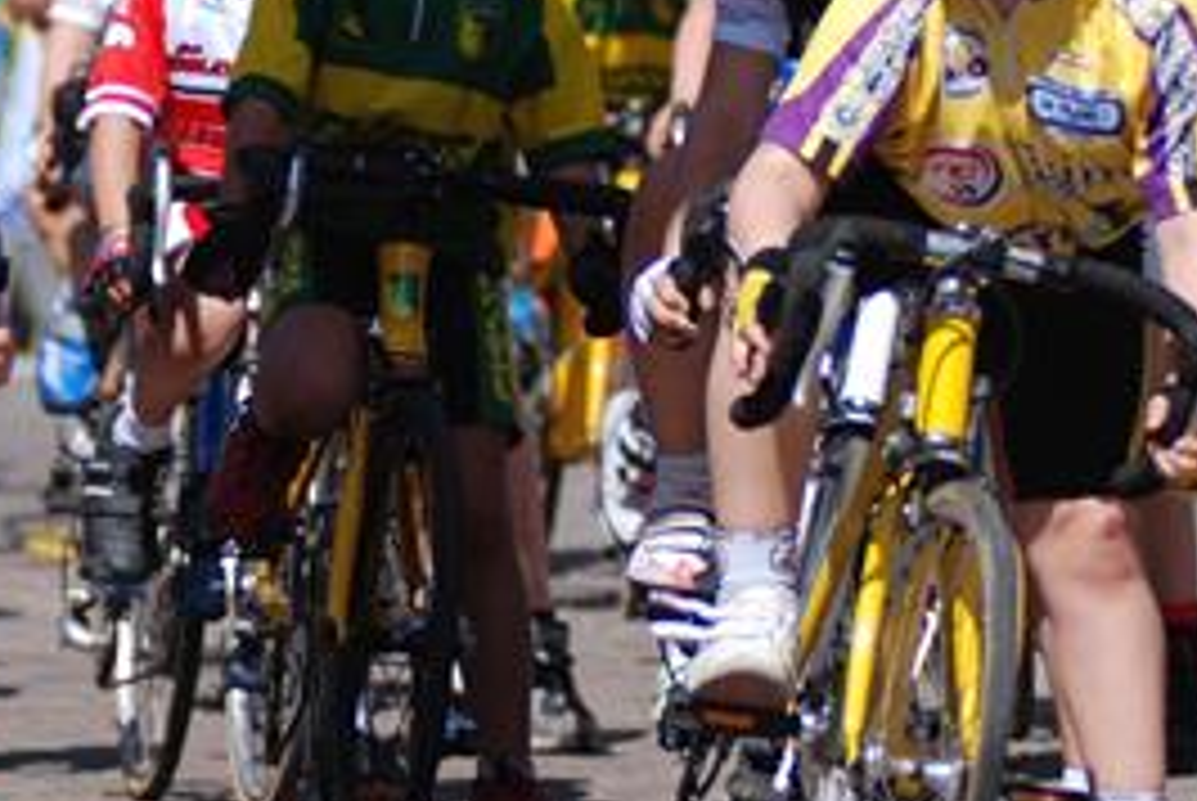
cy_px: -74
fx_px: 19206
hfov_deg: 3.6
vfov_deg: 2.4
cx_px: -135
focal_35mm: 577
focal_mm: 100
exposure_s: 1/1500
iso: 100
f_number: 2.8
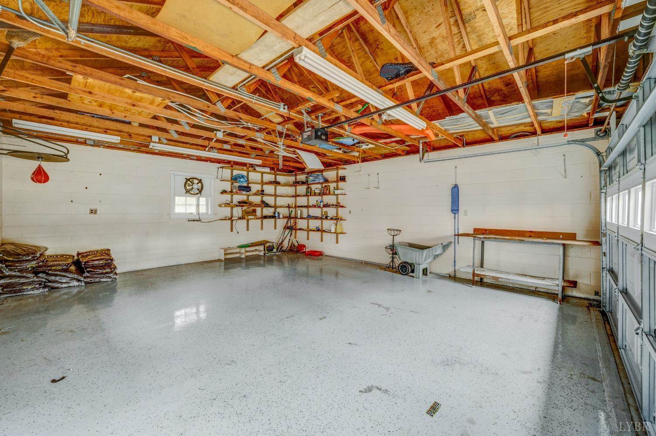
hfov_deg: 104.3
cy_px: 218
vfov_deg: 81.1
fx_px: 255
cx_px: 328
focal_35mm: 14
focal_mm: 14
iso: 2000
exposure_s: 1/4
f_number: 8
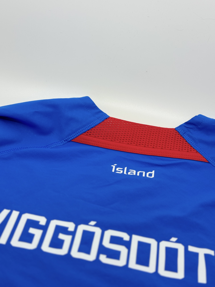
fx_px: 398
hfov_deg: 30.3
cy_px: 144
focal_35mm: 48
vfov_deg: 39.7
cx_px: 108
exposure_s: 1/333
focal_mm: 6.86
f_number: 1.78
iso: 64
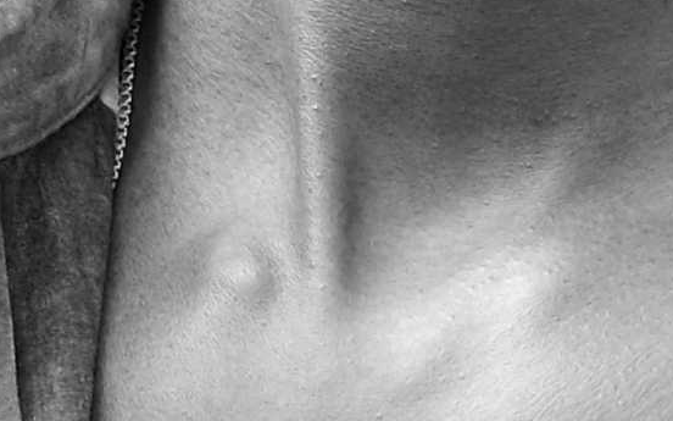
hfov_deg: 5.4
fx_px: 6768
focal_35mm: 369
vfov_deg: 3.5
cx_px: 1859
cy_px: 1085
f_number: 5
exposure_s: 1/160
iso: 320
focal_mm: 21.4
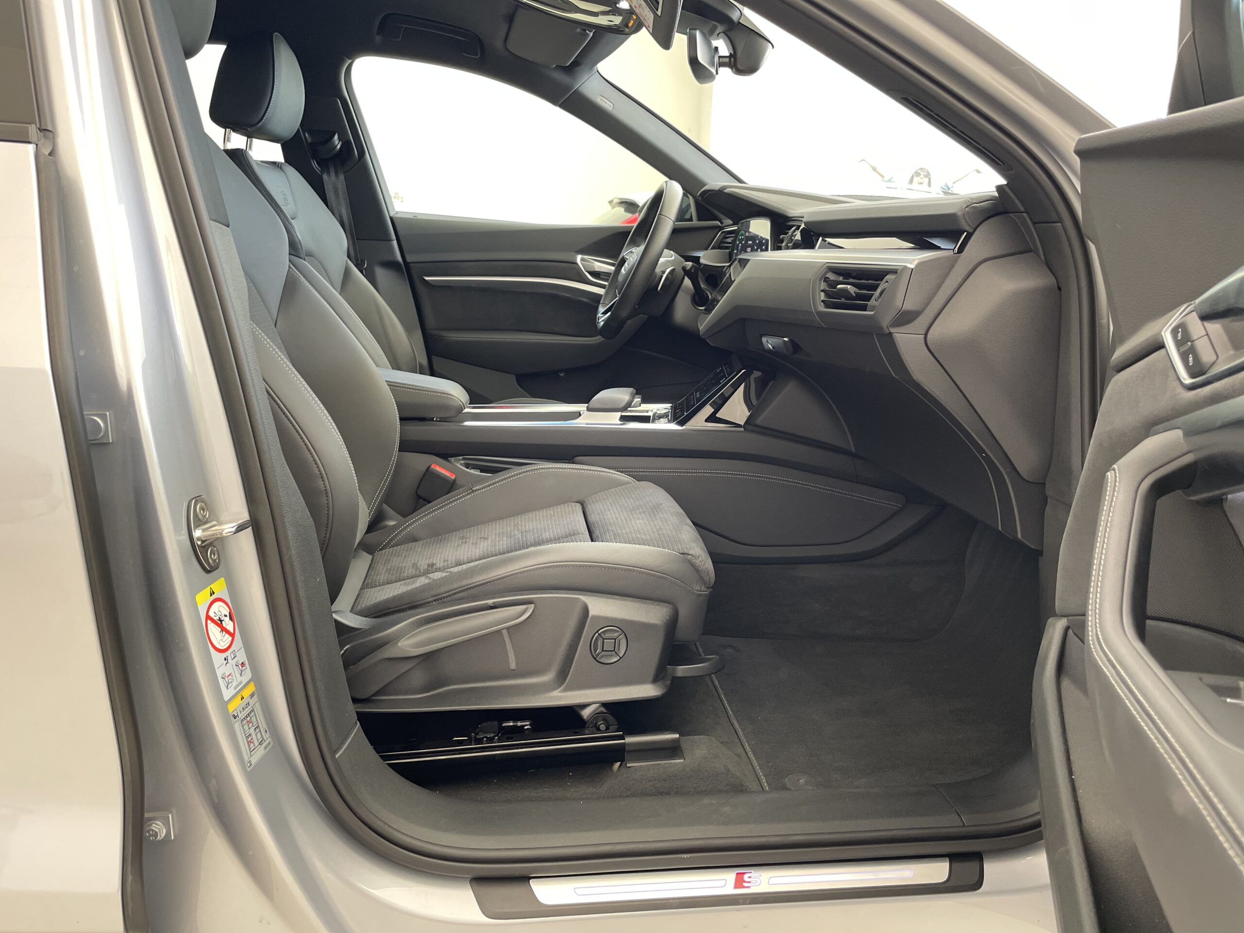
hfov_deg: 67.3
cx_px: 622
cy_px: 466
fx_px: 934
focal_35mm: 26
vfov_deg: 53.1
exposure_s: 1/60
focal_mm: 4.2
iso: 160
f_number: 1.6
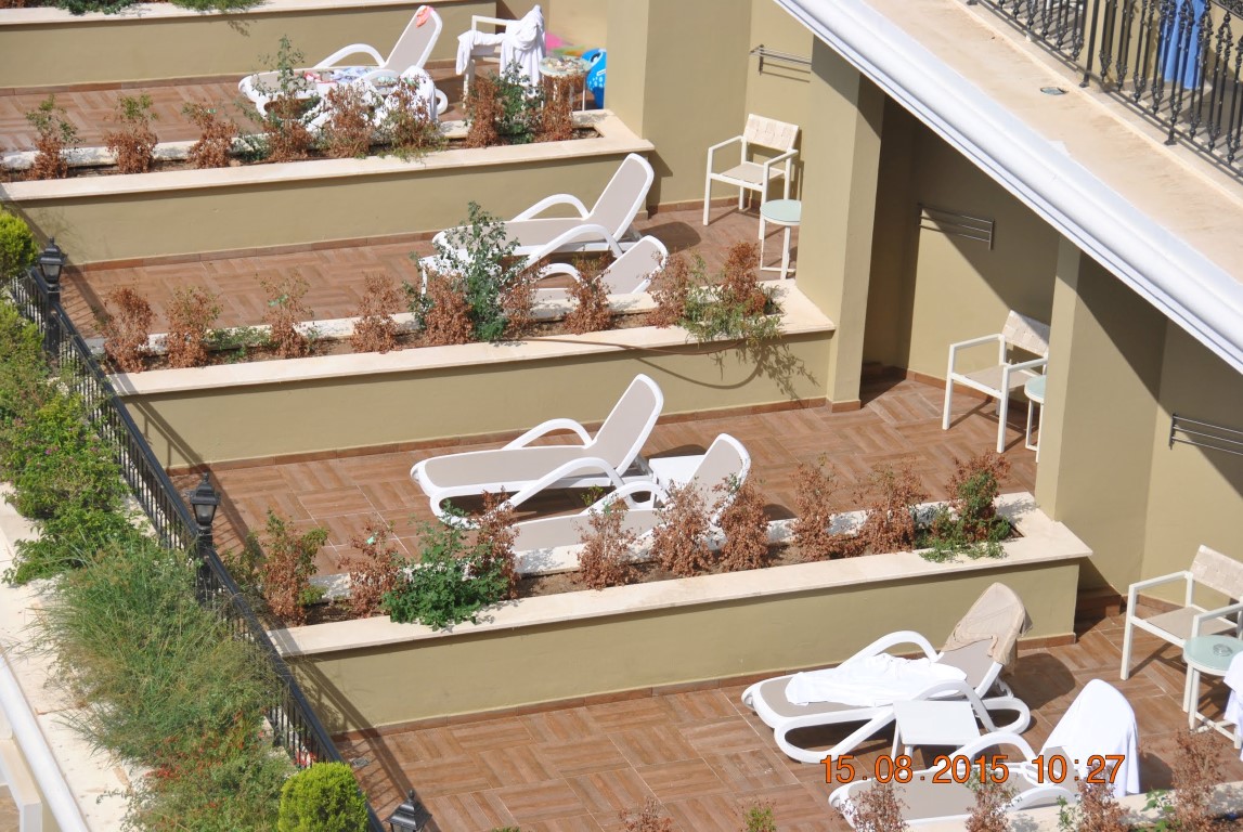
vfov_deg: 12.2
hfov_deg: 18.2
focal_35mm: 112
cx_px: 622
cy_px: 416
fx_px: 3889
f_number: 6.3
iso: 100
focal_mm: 75
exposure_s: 1/640
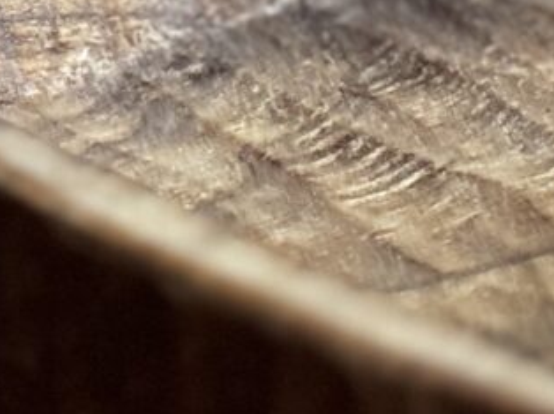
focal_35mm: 306
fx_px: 4894
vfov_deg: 4.8
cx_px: 330
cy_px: -462
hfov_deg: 6.5
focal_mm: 6.76
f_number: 1.78
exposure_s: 1/30
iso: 640
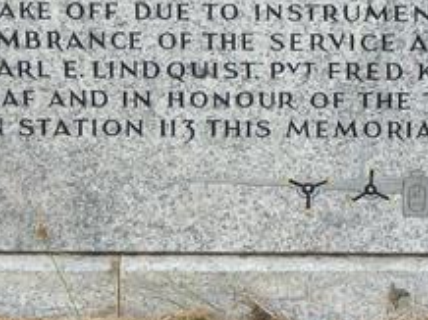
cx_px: 428
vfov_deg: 9.2
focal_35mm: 158
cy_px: -145
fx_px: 1951
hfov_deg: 12.4
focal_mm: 7.4
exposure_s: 1/200
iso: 100
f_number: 3.9
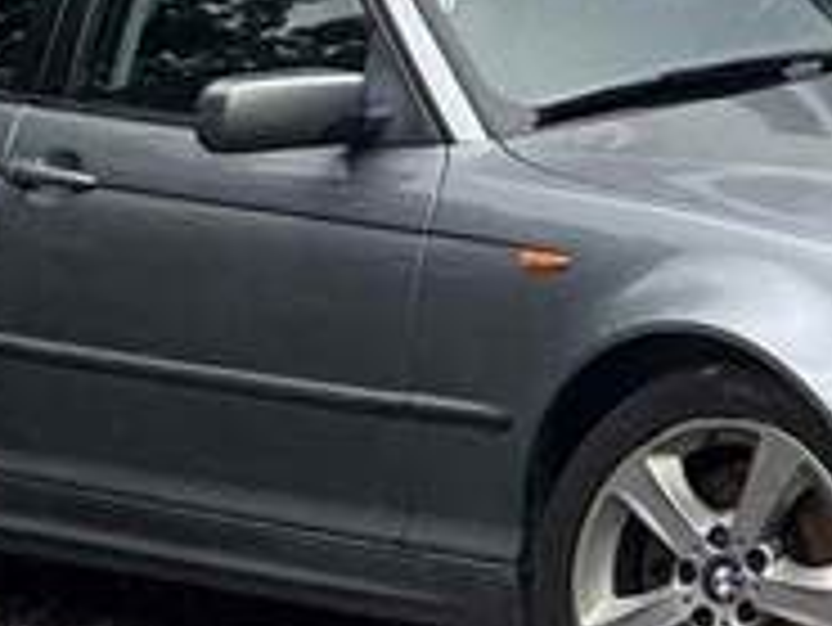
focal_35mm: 97
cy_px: -635
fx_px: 2333
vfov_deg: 13.2
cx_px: 2019
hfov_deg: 13.9
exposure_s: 1/1094
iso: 50
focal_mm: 2.22
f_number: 2.2
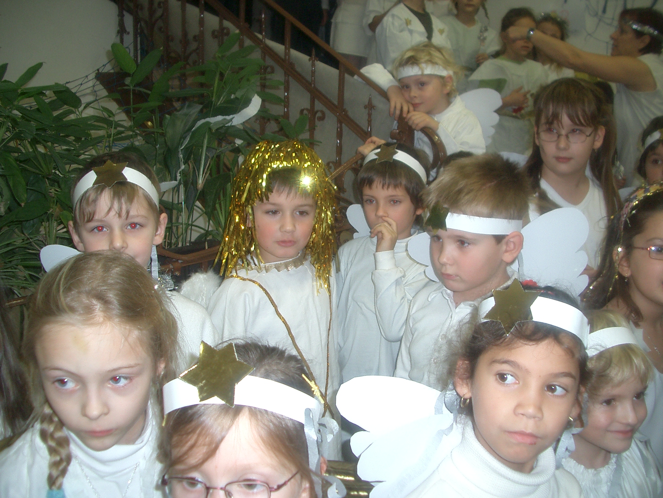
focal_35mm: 35
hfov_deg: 52.6
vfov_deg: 40.7
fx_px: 670
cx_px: 332
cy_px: 249
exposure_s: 1/40
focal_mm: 5.8
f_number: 2.6
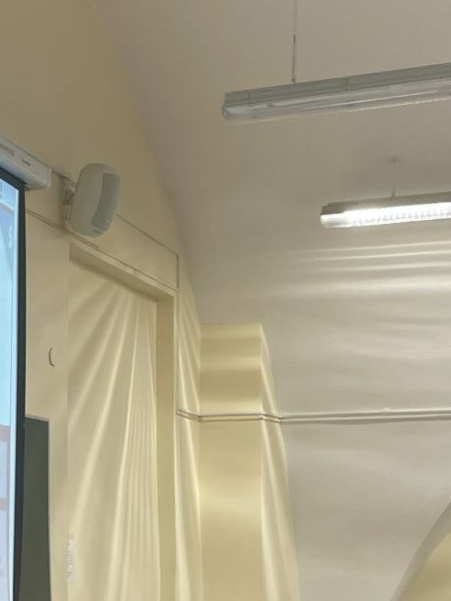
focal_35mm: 82
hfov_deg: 17.0
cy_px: 534
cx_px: -120
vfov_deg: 23.3
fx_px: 1424
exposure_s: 1/100
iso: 100
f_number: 1.6
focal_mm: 4.2
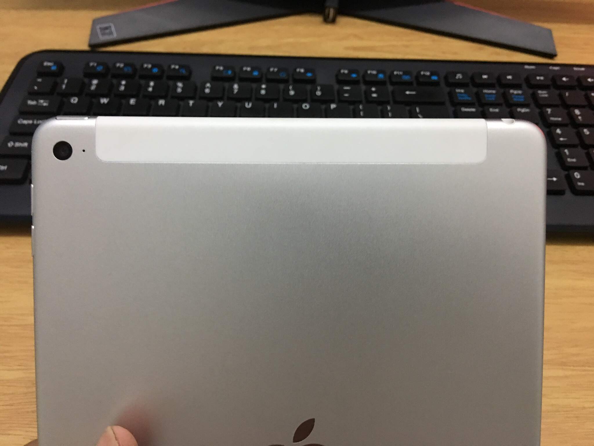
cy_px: 223
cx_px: 297
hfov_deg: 61.7
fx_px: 498
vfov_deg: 48.2
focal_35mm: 29
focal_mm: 4.15
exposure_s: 1/17
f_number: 2.2
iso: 100
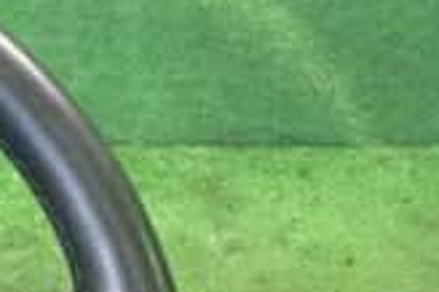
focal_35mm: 114
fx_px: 1389
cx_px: -361
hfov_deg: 15.4
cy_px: 463
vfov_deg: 11.4
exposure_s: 1/60
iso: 2500
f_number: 2.3
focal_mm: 5.4
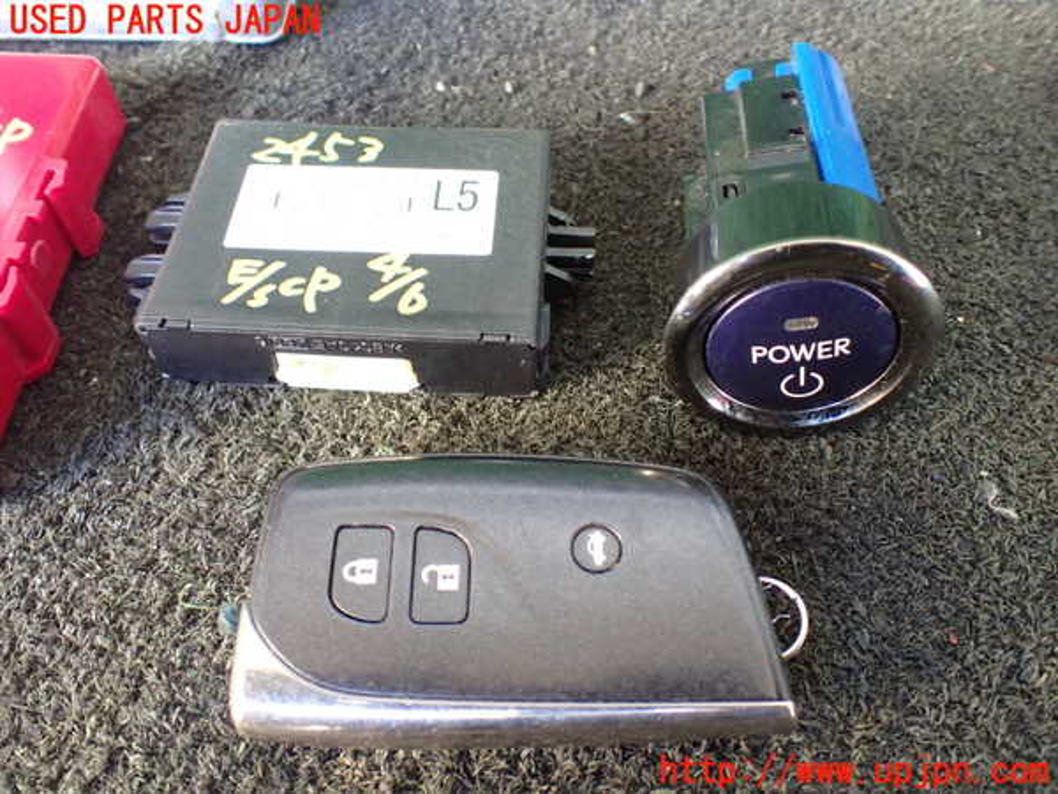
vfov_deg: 46.8
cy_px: 397
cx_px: 529
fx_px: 917
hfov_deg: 60.0
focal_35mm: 30
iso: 800
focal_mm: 5.4
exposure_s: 1/60
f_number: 2.3
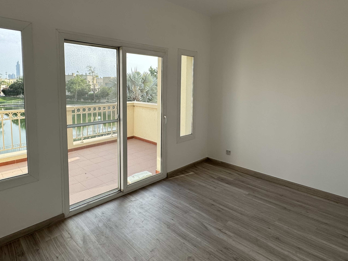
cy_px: 106
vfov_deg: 60.6
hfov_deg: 76.1
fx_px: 221
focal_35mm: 22
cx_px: 153
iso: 50
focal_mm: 2.22
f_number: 2.2
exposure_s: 1/582
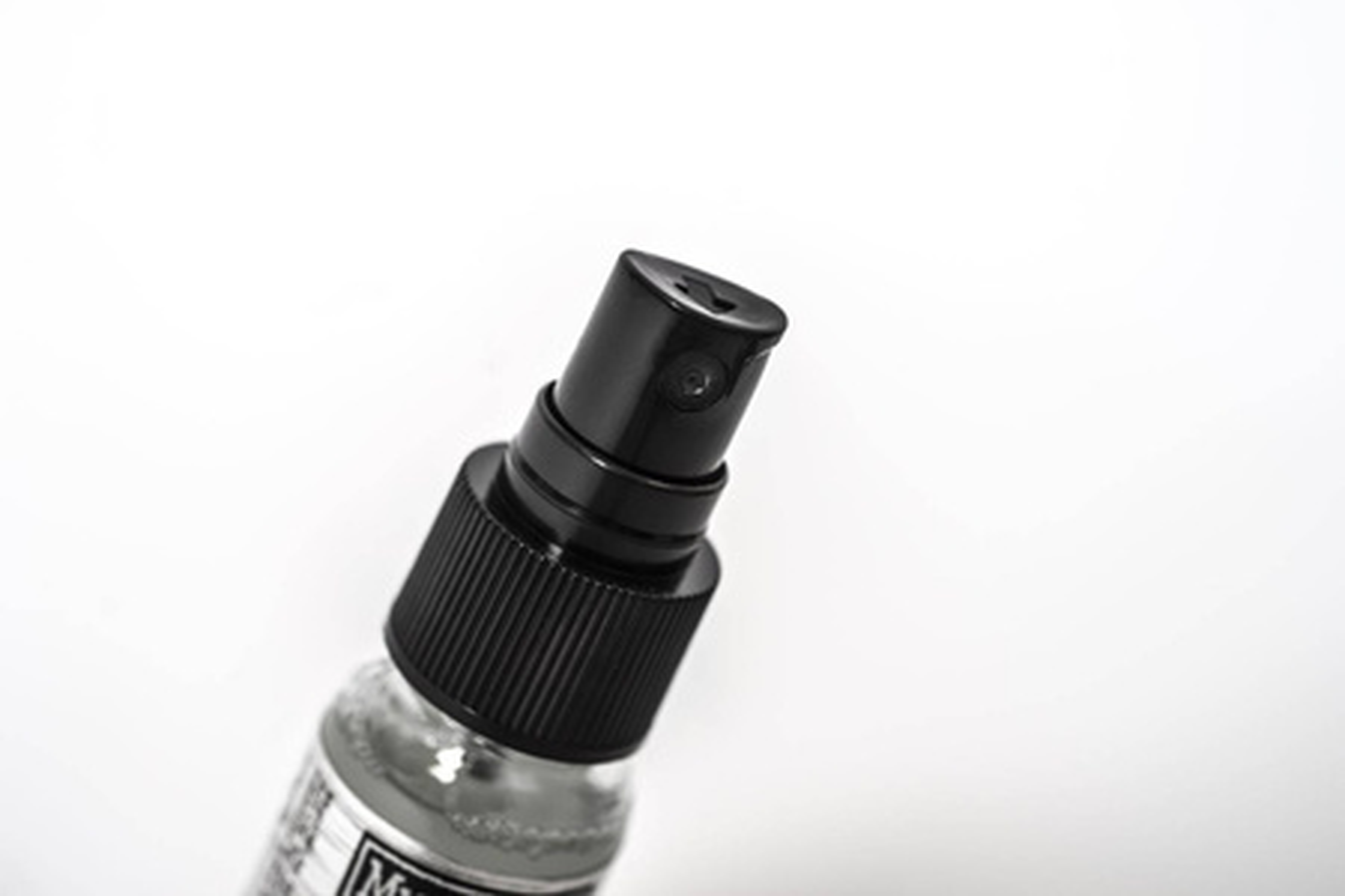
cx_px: 672
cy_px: 448
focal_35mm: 60
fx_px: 2241
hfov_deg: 33.4
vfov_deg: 22.6
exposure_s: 1/125
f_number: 7.1
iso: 100
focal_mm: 60
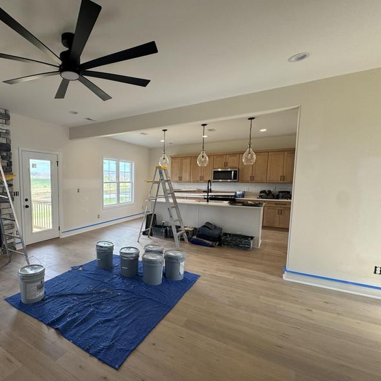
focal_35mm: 18
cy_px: 204
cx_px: 120
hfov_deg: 77.5
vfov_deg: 80.6
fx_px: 224
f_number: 2.2
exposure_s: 1/120
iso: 80
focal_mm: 2.22
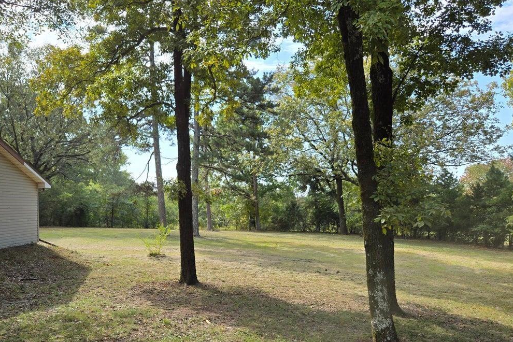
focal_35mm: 33
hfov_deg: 56.9
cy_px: 226
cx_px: 211
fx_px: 470
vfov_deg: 39.5
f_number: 1.8
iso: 25
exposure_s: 1/981
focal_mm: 5.4
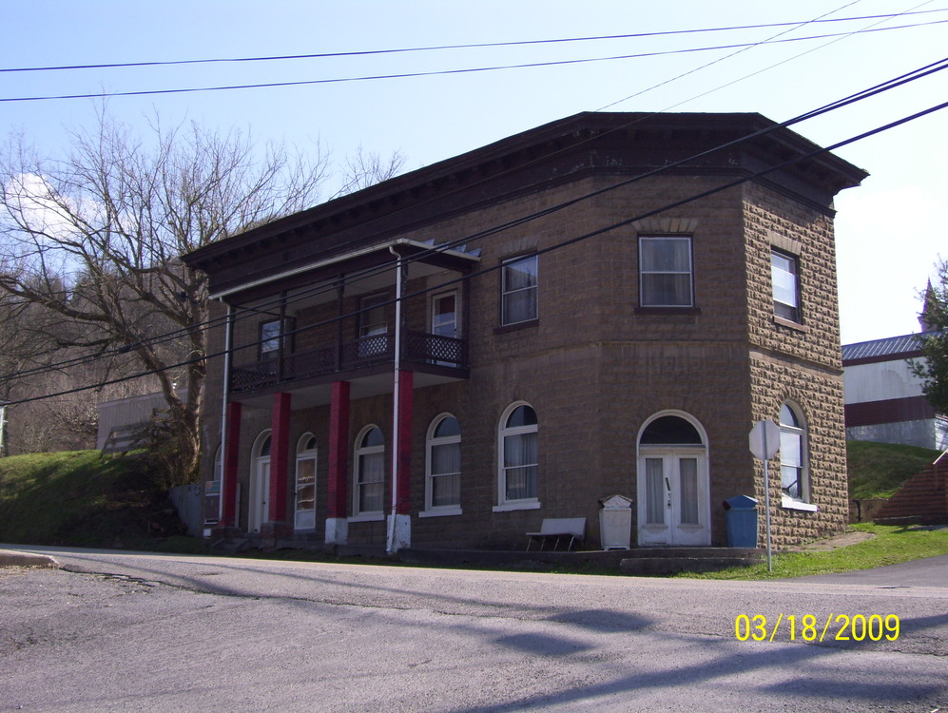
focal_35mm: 45
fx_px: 1234
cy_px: 356
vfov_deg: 32.2
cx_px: 474
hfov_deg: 42.0
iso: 80
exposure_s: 1/640
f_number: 3
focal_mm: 7.6
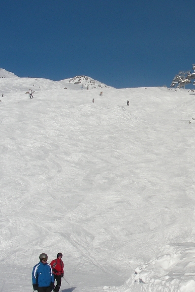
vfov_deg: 27.0
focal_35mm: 75
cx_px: 226
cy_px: 154
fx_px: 609
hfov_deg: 17.5
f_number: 6.8
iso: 50
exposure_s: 1/576
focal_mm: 6.3
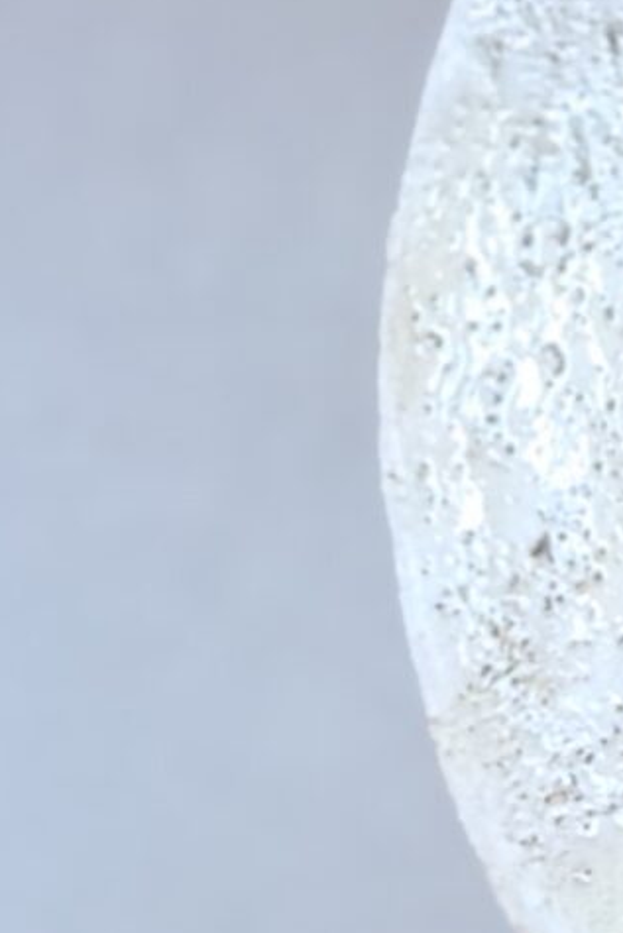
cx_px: 2290
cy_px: 426
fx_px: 3631
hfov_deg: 7.6
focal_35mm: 140
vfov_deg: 14.6
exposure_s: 1/50
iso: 64
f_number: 1.8
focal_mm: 4.65
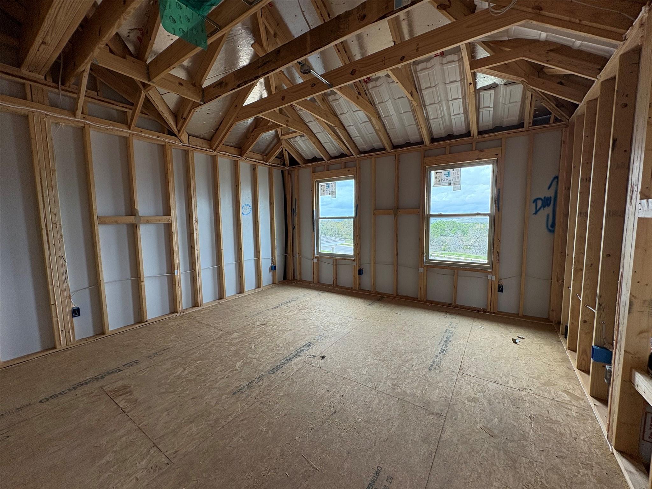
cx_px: 326
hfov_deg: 102.1
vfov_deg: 85.7
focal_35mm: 14
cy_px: 244
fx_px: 264
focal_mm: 2.22
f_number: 2.2
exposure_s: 1/130
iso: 80
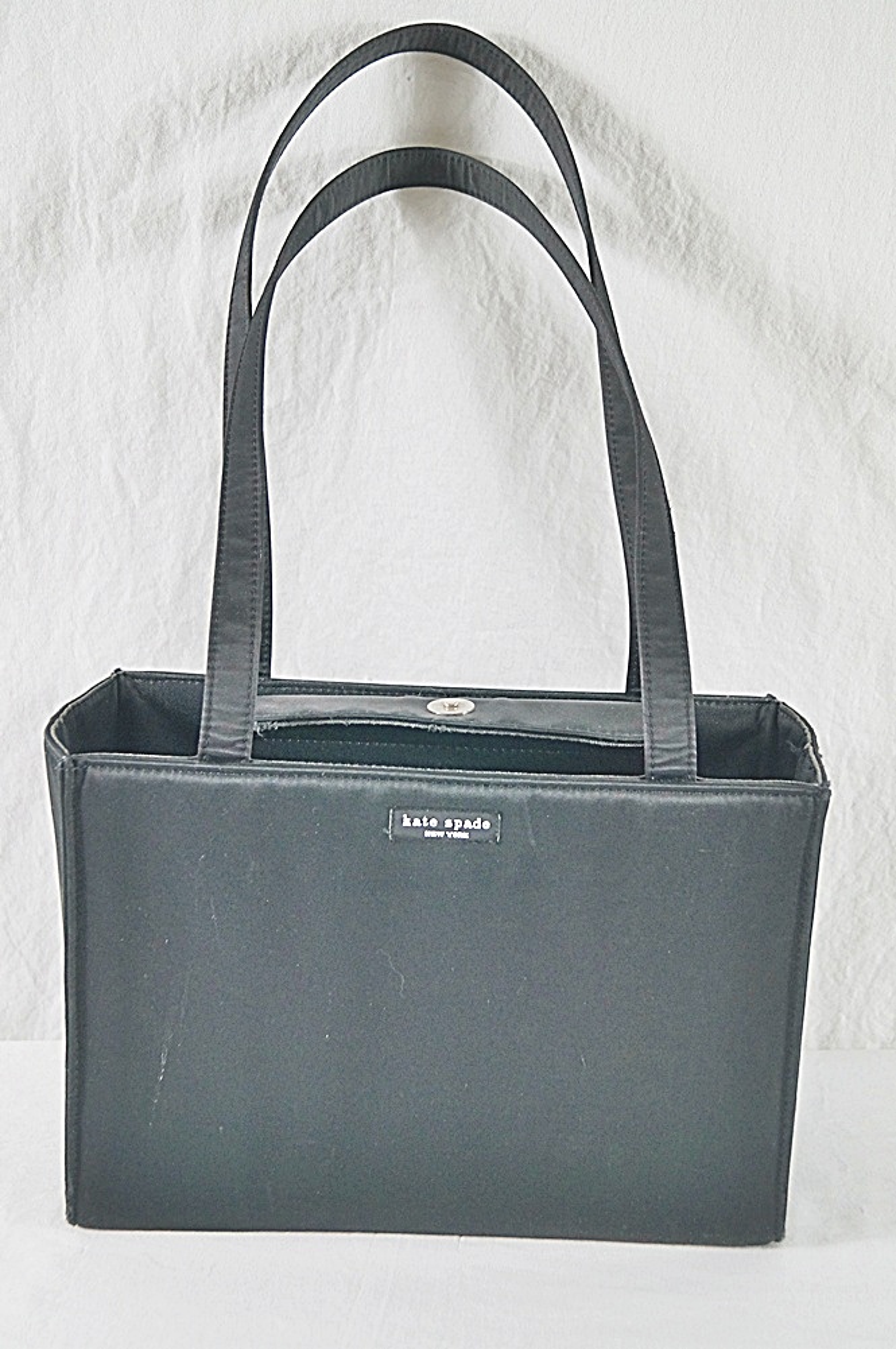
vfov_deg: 43.6
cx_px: 448
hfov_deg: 29.8
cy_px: 674
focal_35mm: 45
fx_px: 1684
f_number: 4.5
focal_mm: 30
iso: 800
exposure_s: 1/60
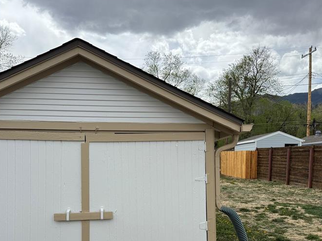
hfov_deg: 50.1
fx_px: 344
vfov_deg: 37.8
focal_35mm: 37
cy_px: 178
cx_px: 148
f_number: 1.78
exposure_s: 1/2604
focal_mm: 6.76
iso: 80
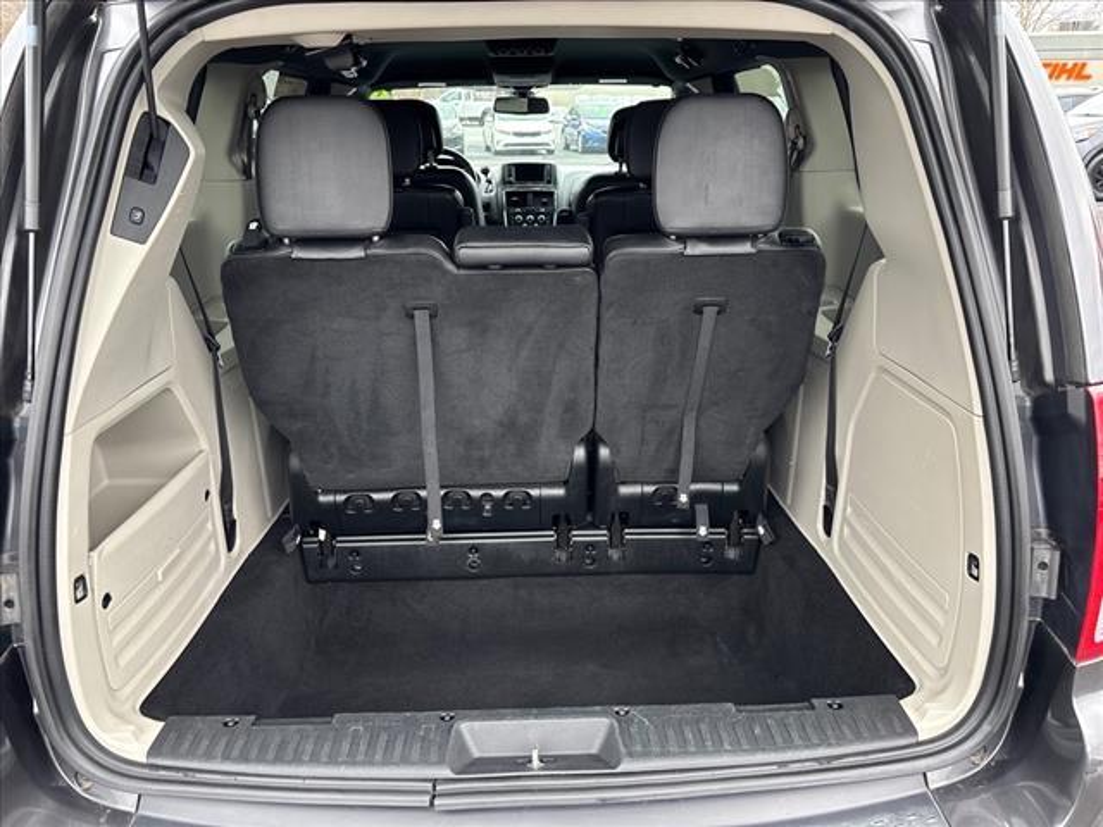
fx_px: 828
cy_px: 414
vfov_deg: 53.1
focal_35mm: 26
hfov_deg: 67.3
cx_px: 552
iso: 125
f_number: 1.6
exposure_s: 1/121
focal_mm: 5.96
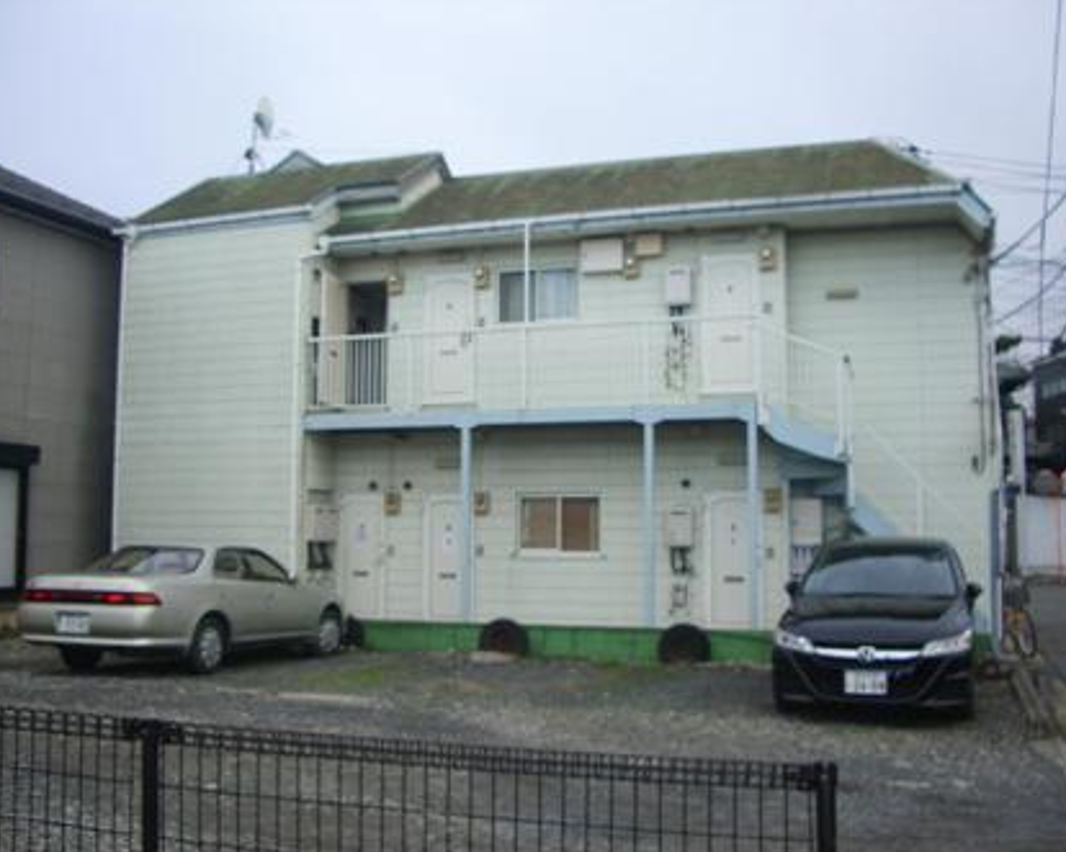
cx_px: 546
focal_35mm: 37
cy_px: 425
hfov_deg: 49.1
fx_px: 1167
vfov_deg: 40.1
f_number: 2.6
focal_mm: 5.8
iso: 80
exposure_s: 1/100
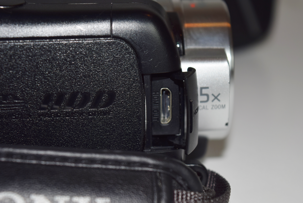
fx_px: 695
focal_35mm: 82
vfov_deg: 16.6
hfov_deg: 24.6
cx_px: 152
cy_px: 102
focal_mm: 55
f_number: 5.6
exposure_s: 1/100
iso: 140
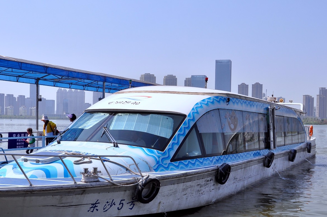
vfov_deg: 27.4
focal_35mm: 49
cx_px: 130
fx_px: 444
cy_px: 129
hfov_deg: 40.2
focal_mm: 24
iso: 250
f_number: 11
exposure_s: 1/400
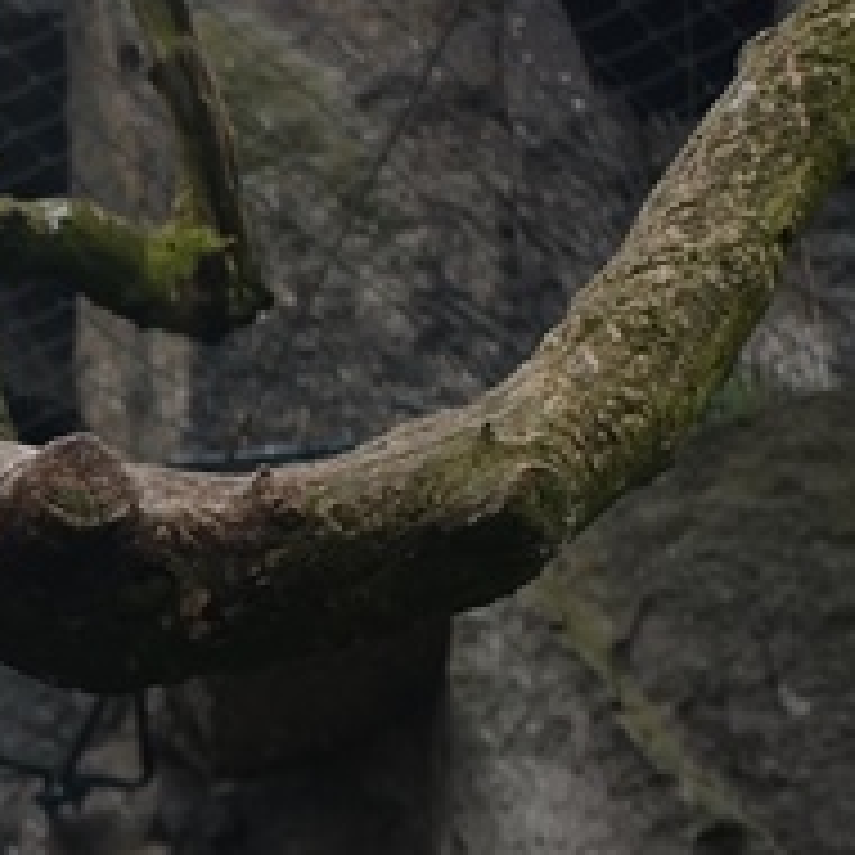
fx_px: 8942
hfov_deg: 5.3
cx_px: -1422
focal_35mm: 320
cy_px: 236
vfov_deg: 5.5
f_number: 4
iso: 125
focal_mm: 25.7
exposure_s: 1/250
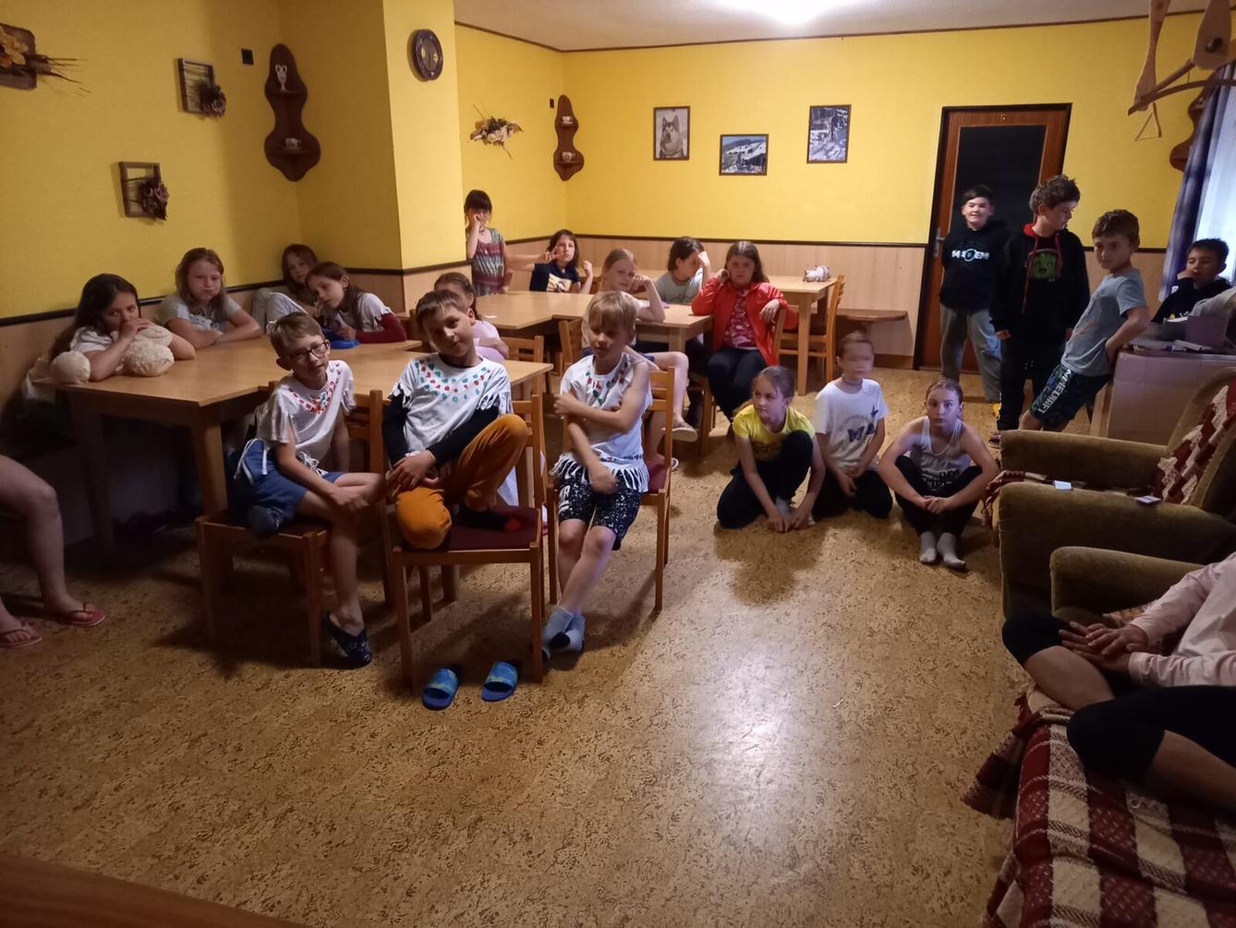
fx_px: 893
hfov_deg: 69.4
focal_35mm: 25
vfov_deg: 54.9
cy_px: 464
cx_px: 618
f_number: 1.8
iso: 1000
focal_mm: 4.65
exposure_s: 1/20
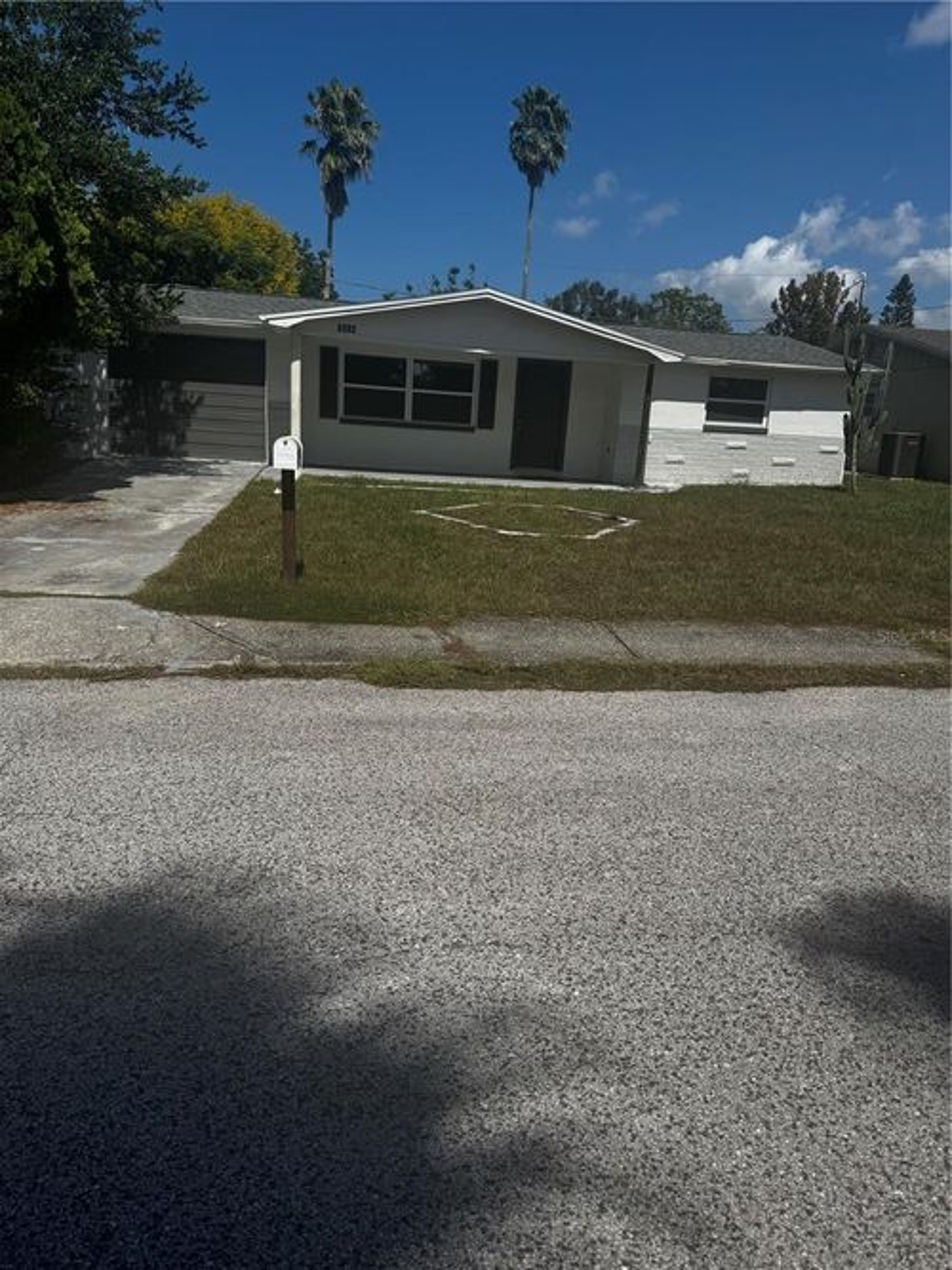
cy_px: 635
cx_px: 476
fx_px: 880
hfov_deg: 56.8
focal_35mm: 24
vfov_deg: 71.6
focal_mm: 6.76
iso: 80
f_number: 1.78
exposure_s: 1/7937
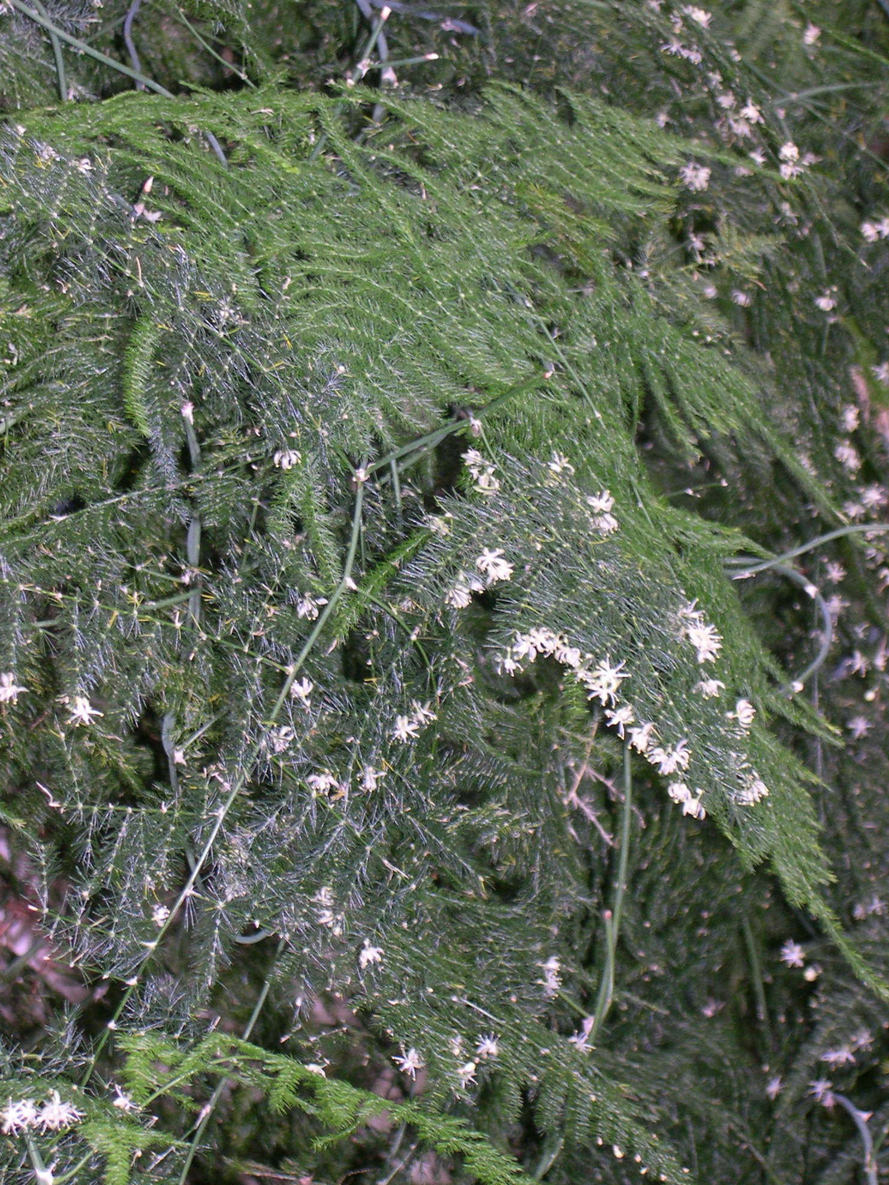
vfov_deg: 15.0
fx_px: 4485
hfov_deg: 11.3
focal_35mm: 131
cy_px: 518
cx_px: 487
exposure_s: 1/60
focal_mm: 24
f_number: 4.9
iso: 191
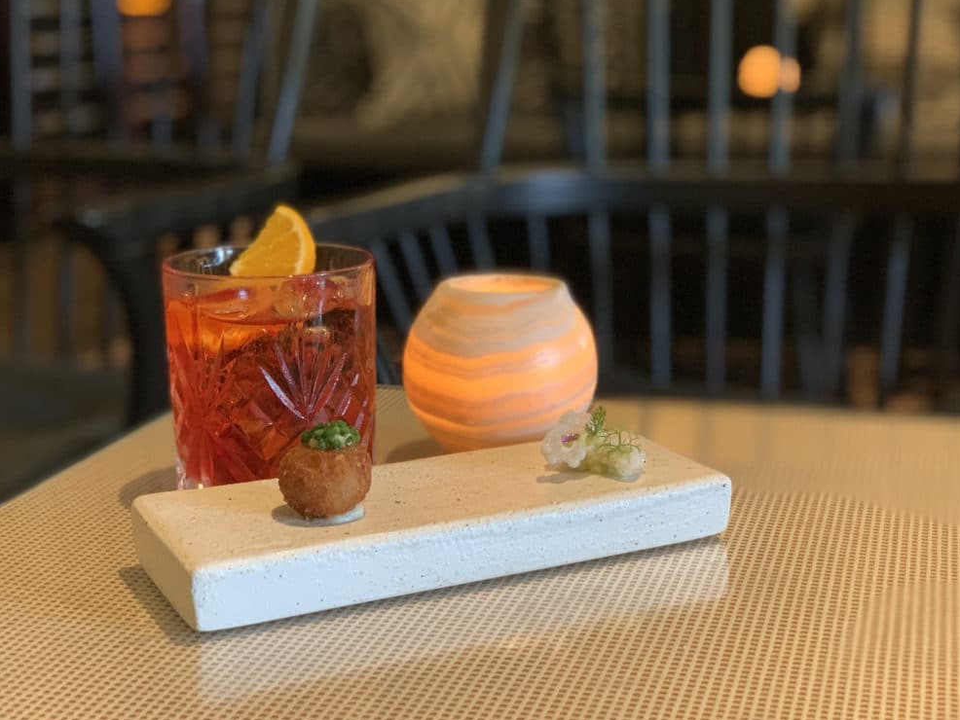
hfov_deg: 35.5
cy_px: 368
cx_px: 466
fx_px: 1498
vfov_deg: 27.0
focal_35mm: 54
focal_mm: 6
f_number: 2.4
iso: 400
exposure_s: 1/33
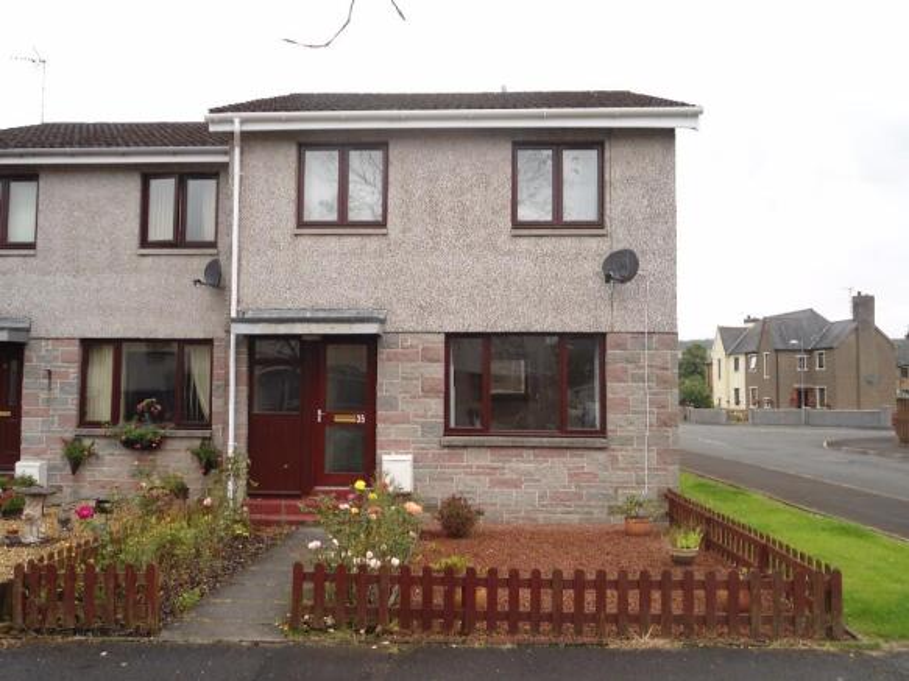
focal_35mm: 31
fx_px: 814
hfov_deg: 58.4
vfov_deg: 45.4
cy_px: 340
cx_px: 454
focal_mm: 5.6
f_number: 3
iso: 80
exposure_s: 1/125
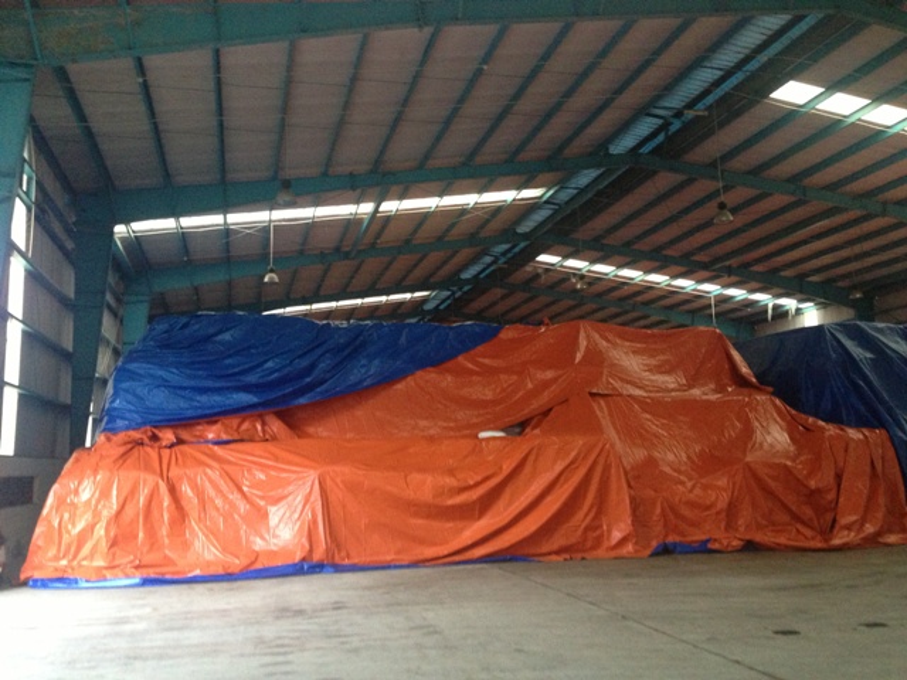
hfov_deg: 55.4
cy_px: 340
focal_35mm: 33
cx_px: 454
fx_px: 865
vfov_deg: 42.9
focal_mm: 4.13
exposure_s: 1/15
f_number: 2.4
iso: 400
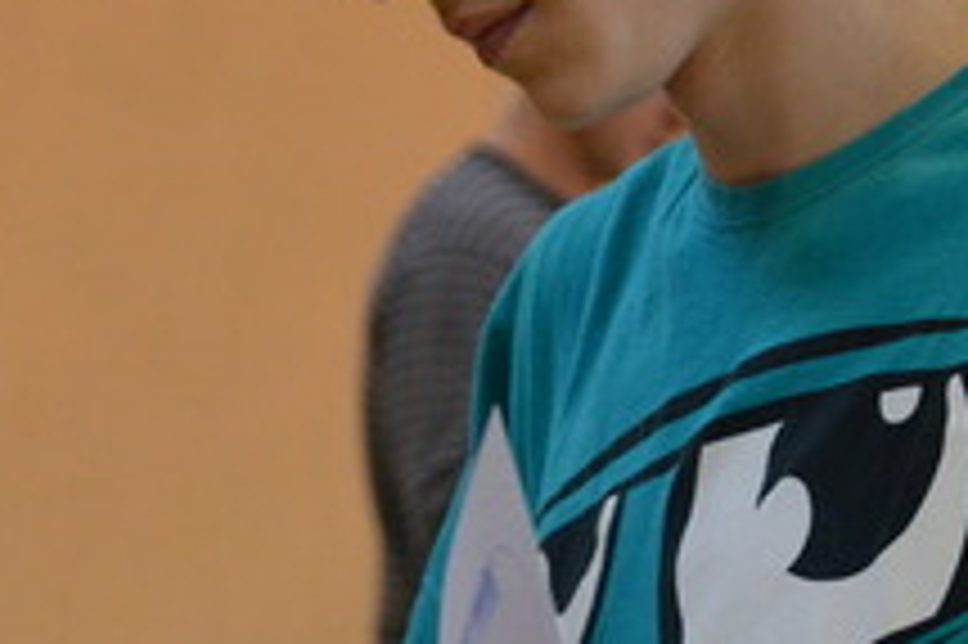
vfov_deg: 7.3
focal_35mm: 188
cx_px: 378
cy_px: 162
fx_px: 5051
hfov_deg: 10.9
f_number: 3.5
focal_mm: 38
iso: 1600
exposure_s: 1/500
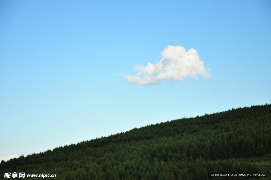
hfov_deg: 19.5
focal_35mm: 105
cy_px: 90
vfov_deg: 13.0
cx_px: 136
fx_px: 789
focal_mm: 70
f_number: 5.6
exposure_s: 1/500
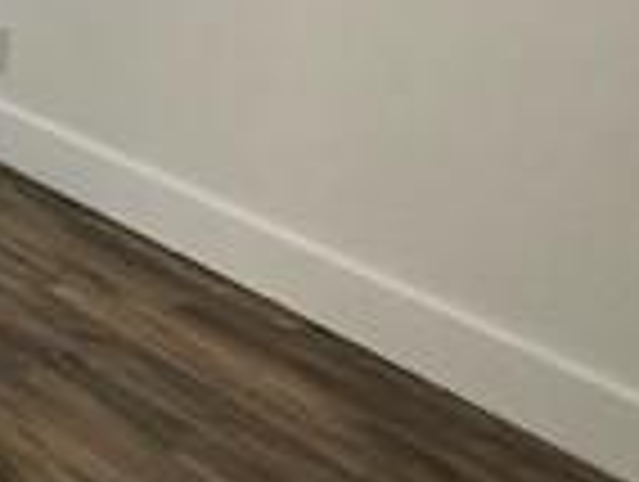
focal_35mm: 63
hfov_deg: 16.9
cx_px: -774
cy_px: -266
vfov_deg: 19.8
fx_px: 1165
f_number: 2.2
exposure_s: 1/120
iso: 200
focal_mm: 2.22
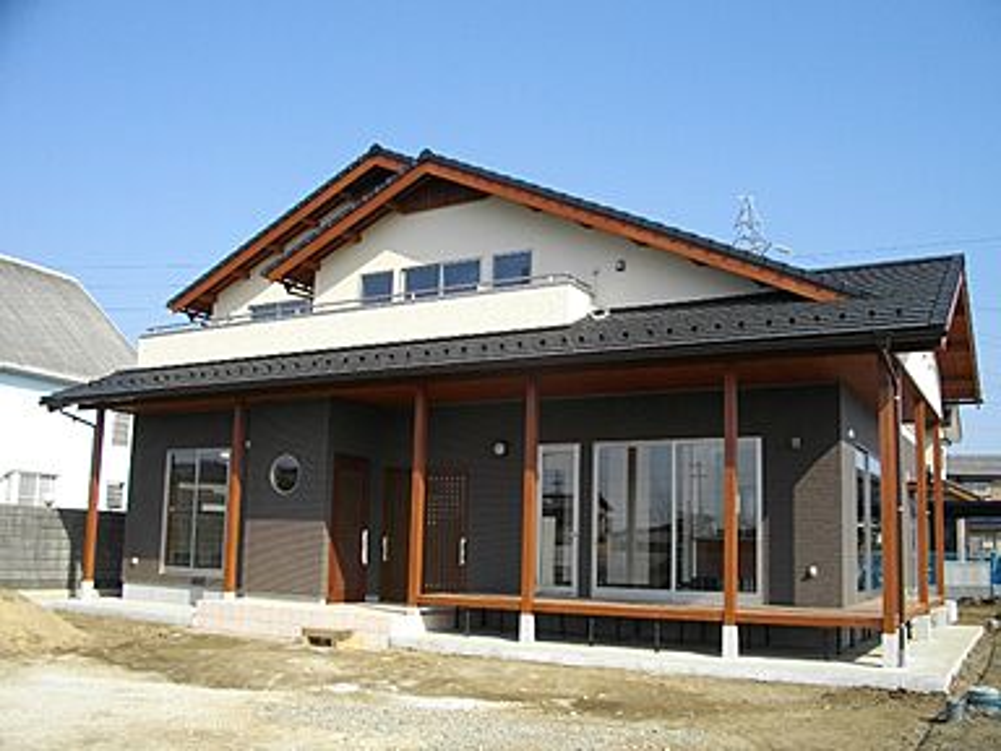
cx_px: 500
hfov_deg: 56.8
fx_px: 925
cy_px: 376
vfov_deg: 44.2
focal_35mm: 32
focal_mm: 5.7
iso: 100
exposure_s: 1/320
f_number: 5.5
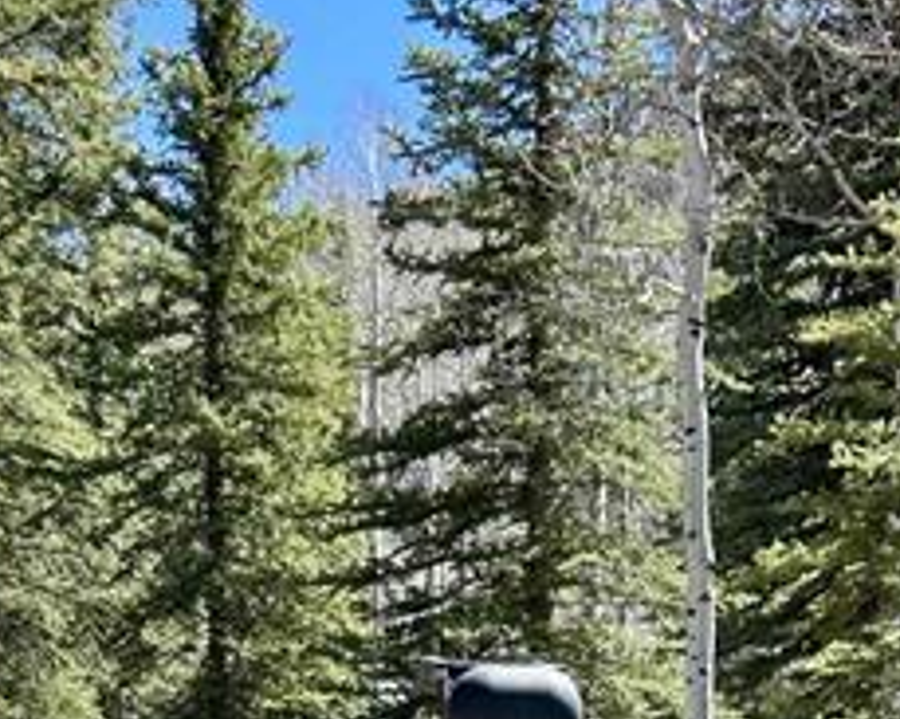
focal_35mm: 85
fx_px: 2263
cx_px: 452
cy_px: 1242
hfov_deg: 22.5
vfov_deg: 15.8
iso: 50
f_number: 1.5
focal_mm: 5.7
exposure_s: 1/1112
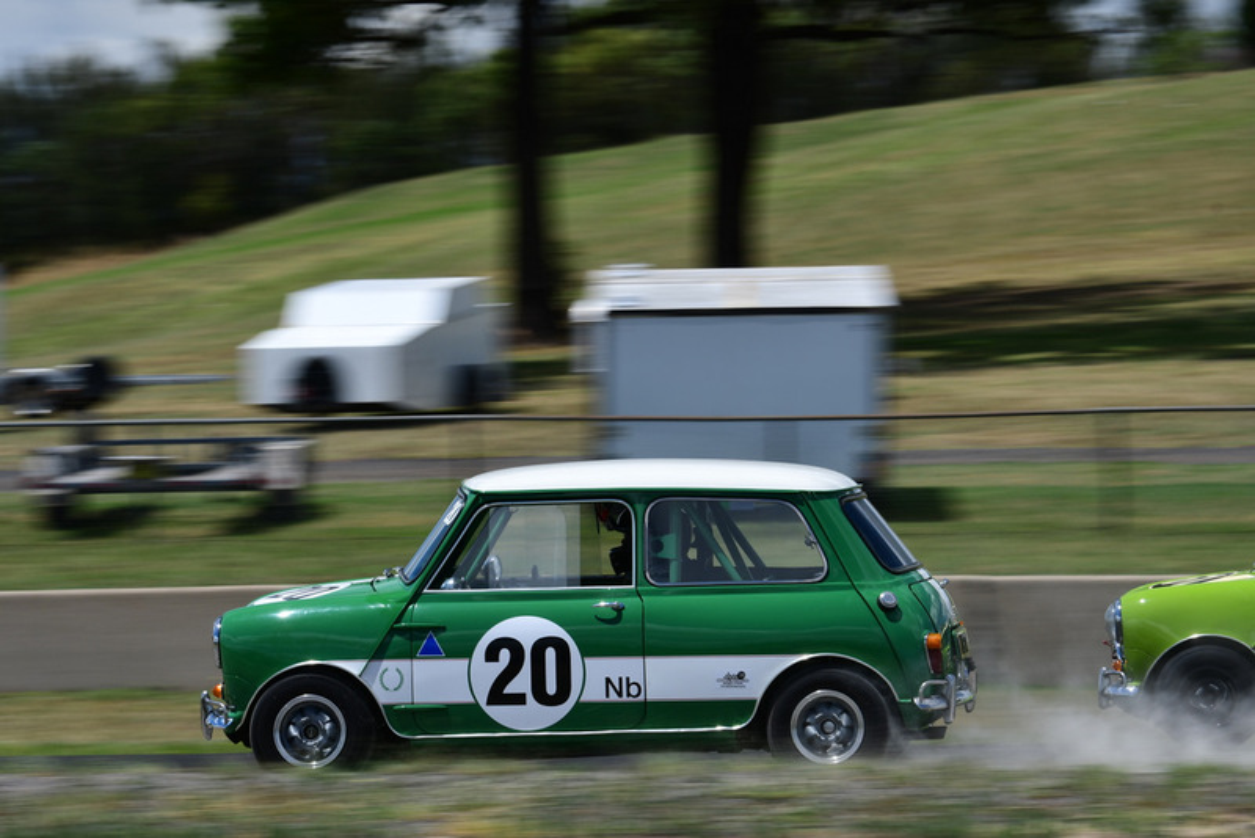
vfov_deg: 6.5
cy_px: 419
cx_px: 628
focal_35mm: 210
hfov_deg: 9.8
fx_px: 7323
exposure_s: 1/200
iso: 160
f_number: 14
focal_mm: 140
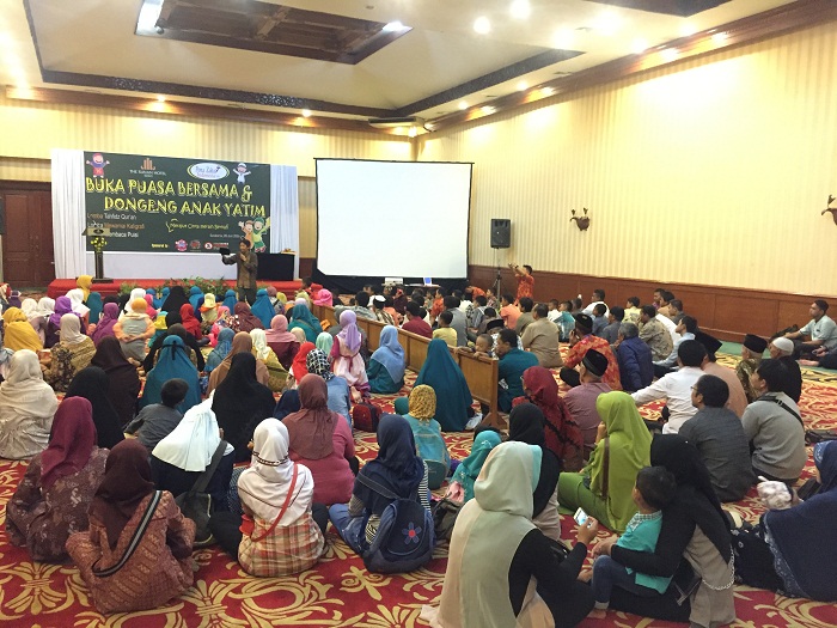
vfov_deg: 48.2
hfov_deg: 61.7
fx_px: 701
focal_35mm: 29
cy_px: 314
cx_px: 418
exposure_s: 1/17
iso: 800
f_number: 2.2
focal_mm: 4.15
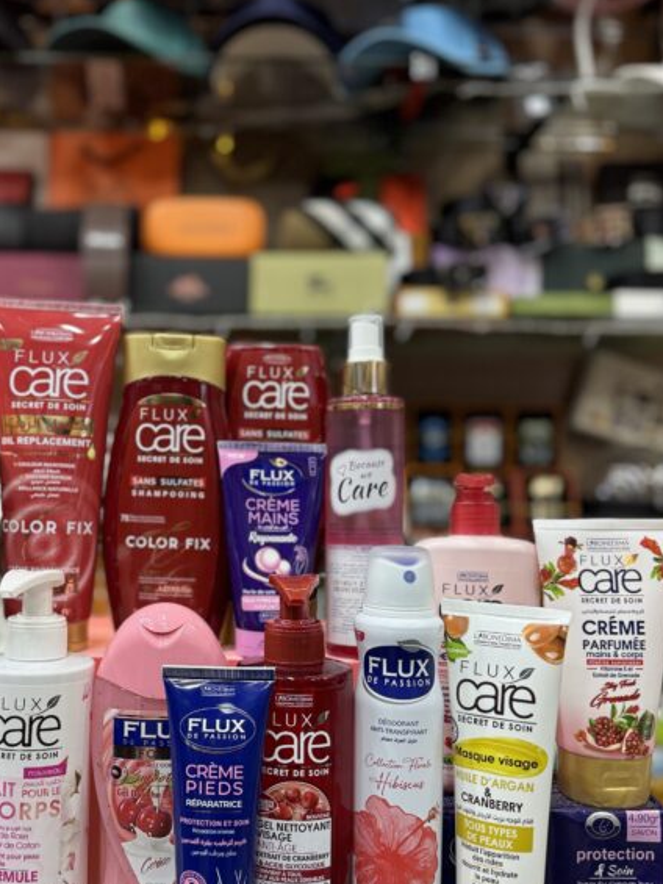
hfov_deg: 41.4
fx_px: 868
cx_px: 238
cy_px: 494
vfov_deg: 53.8
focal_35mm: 34
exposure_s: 1/100
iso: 125
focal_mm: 6.76
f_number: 1.78
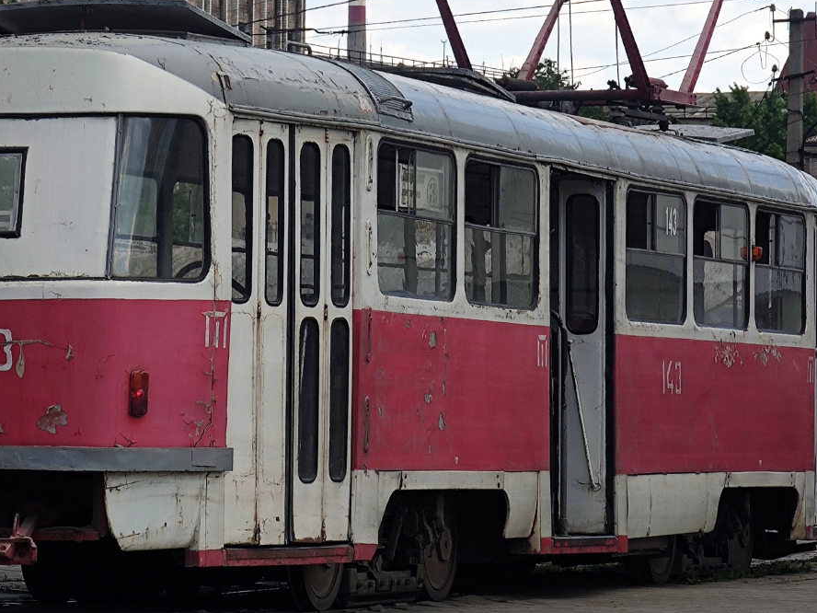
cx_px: 330
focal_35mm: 186
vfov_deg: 8.0
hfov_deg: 10.6
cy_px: 187
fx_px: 4390
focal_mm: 22
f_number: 4.1
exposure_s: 1/271
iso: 50
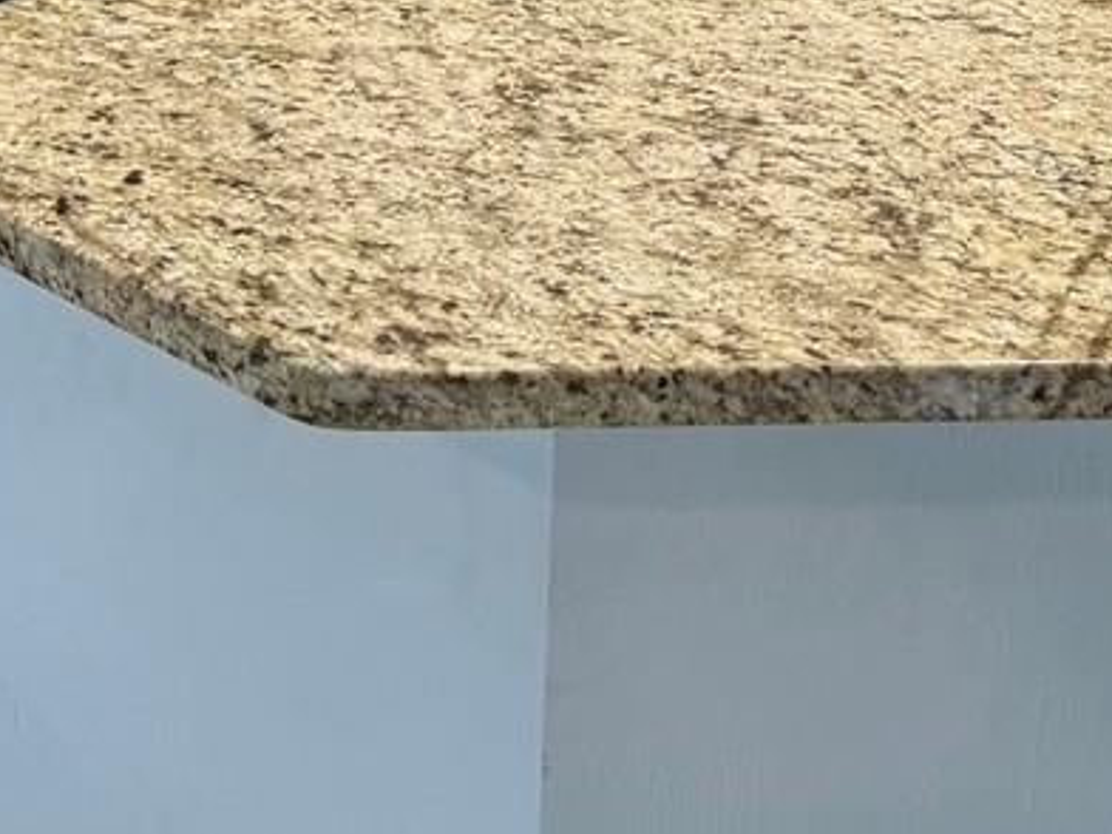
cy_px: -800
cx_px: 922
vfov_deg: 13.2
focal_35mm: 98
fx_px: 3148
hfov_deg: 19.8
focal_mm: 6.76
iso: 125
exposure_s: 1/60
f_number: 1.78
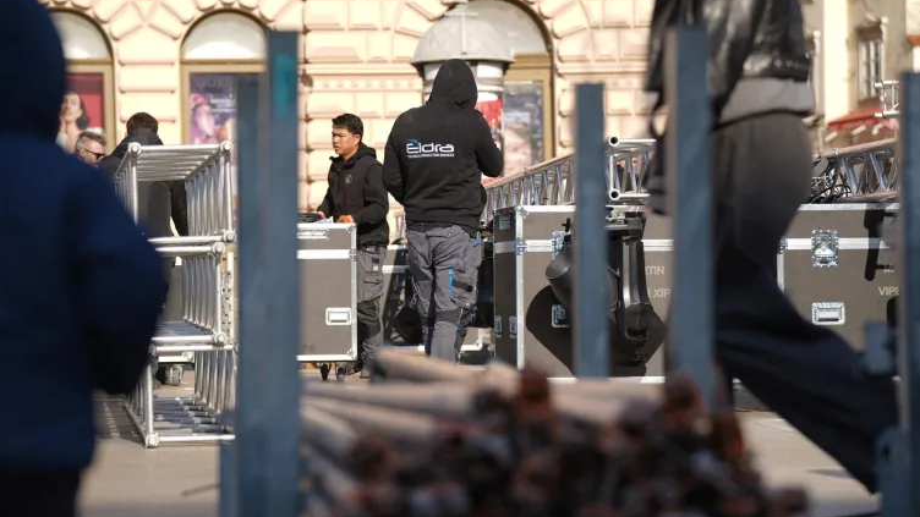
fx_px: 3074
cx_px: 464
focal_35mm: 126
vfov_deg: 9.6
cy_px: 262
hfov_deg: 17.0
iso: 50
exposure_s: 1/400
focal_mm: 119
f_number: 4
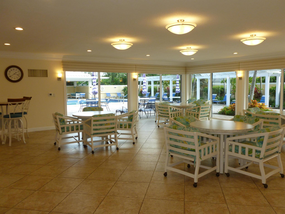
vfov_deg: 49.7
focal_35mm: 28
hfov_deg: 63.4
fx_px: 231
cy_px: 107
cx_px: 142
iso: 100
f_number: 3.3
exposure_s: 1/60
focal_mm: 5
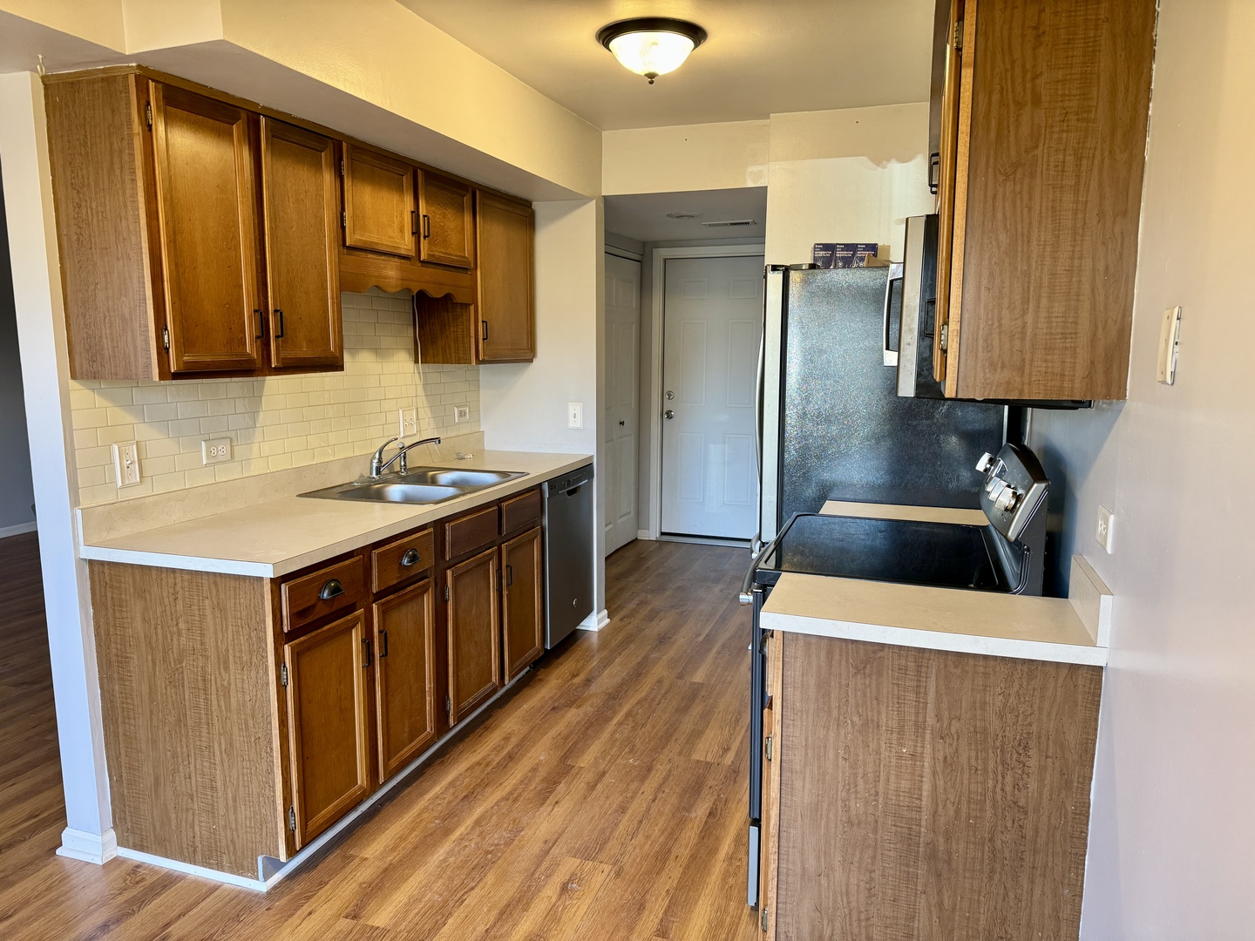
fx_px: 870
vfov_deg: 56.8
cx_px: 628
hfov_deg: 71.6
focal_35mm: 24
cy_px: 470
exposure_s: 1/120
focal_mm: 6.76
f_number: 1.78
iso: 160
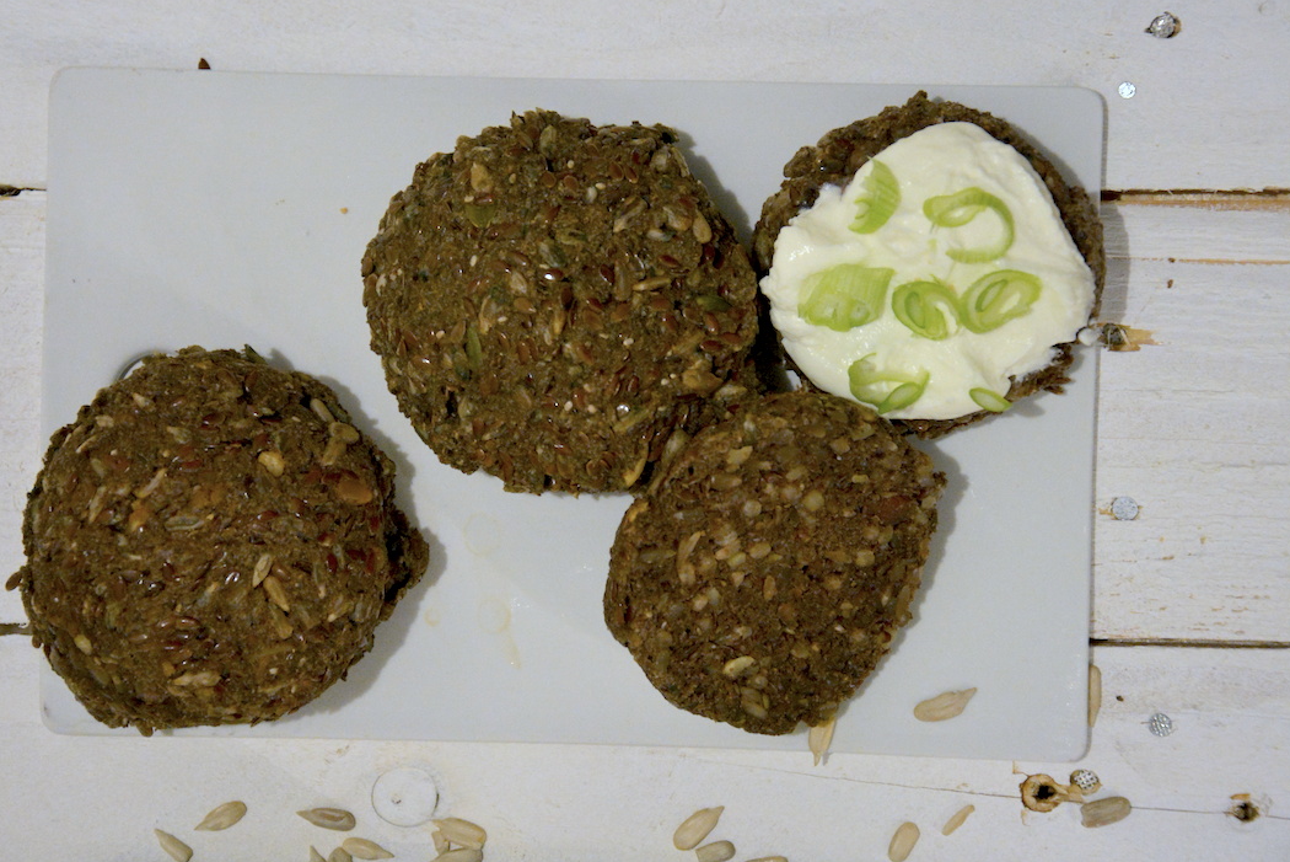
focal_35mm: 120
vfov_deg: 11.4
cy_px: 403
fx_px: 4302
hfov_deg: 17.1
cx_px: 570
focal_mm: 70
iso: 3200
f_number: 5.3
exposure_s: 1/25
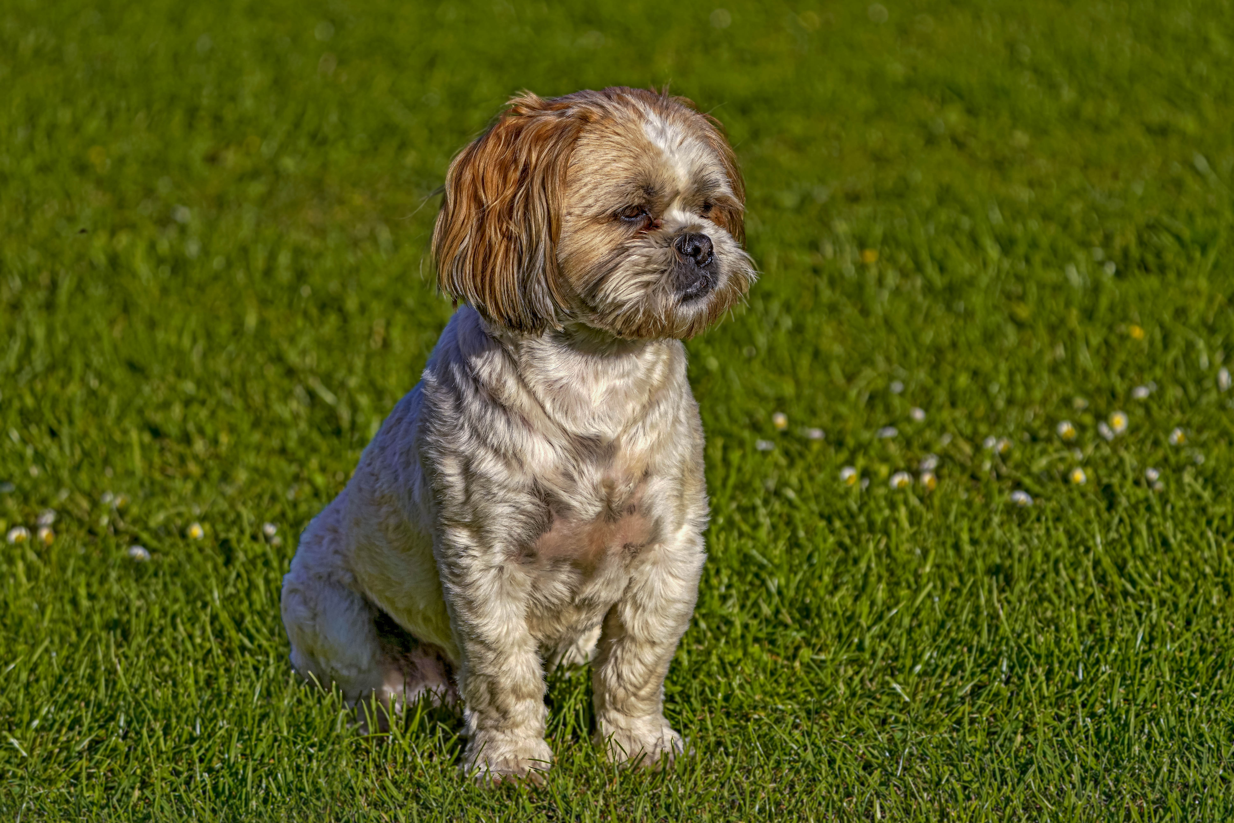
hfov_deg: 10.3
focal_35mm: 200
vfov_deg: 6.9
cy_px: 412
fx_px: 6855
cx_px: 617
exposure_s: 1/1250
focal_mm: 200
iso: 200
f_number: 6.3
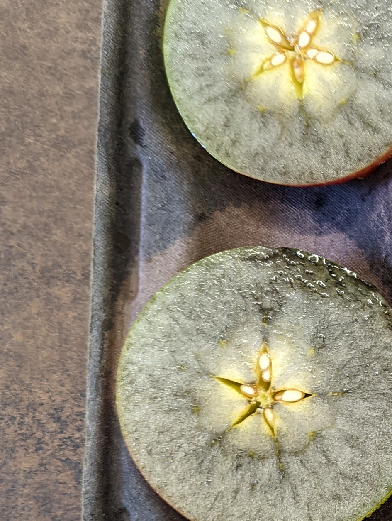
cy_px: 433
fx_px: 1175
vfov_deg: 24.5
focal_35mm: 78
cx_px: 611
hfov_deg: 16.9
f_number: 1.85
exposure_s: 1/60
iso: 149
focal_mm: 6.81
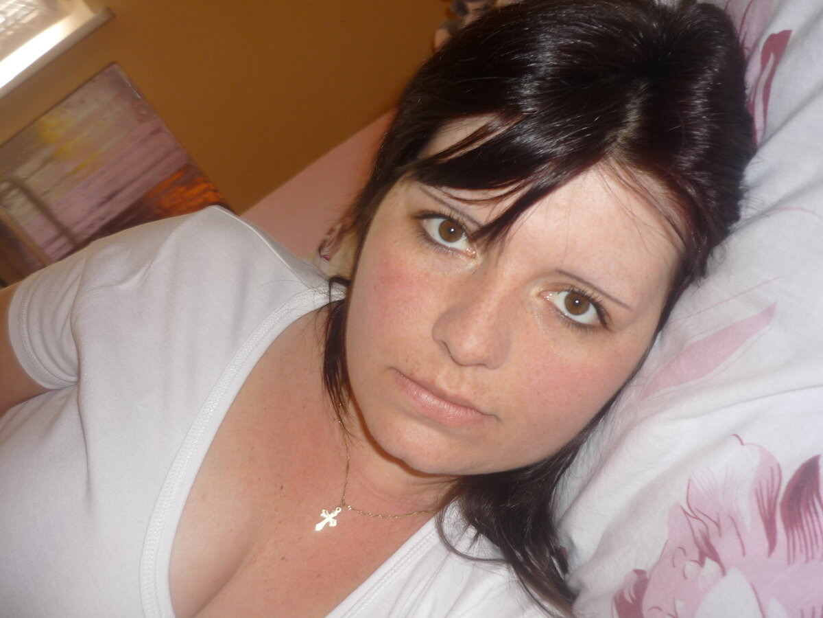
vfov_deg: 42.9
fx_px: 785
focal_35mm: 33
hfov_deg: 55.4
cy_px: 309
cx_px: 412
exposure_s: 1/30
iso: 100
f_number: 2.8
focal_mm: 5.5
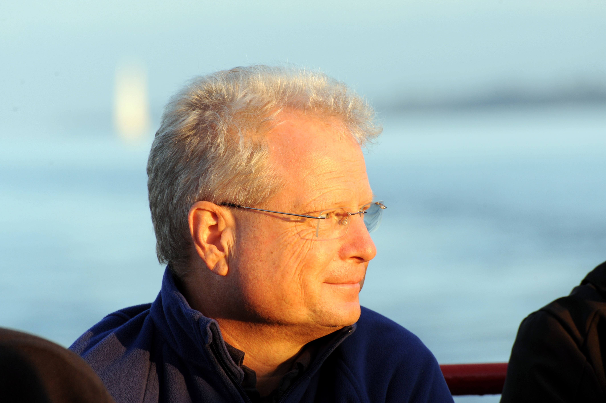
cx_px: 303
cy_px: 202
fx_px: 4710
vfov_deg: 4.9
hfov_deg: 7.4
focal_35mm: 280
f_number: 9
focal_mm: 280
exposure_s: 1/320
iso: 800
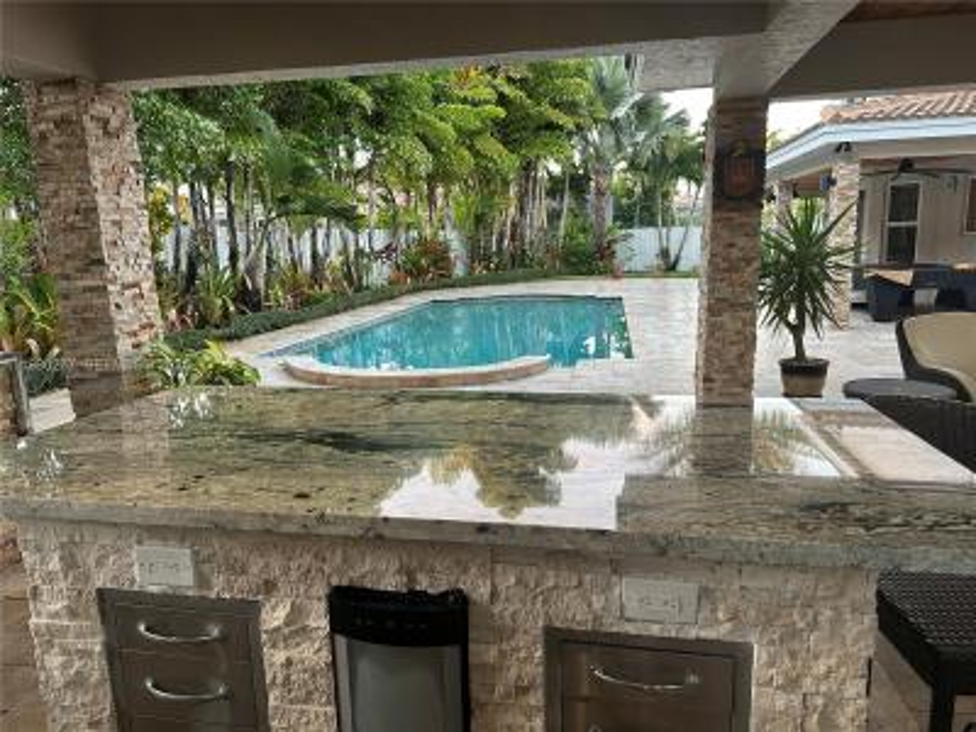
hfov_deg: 71.6
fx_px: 677
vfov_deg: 56.8
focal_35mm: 24
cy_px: 366
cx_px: 488
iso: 160
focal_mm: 6.86
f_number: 1.78
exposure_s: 1/60
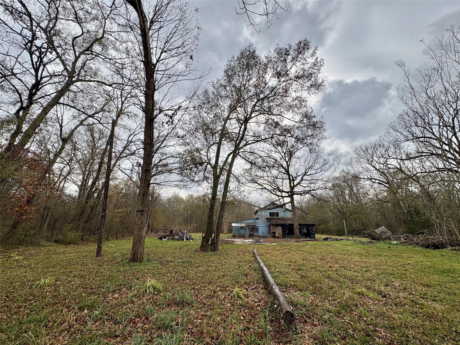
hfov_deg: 102.1
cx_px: 230
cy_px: 172
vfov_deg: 85.7
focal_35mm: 14
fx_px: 186
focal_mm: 2.22
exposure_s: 1/2342
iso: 50
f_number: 2.2
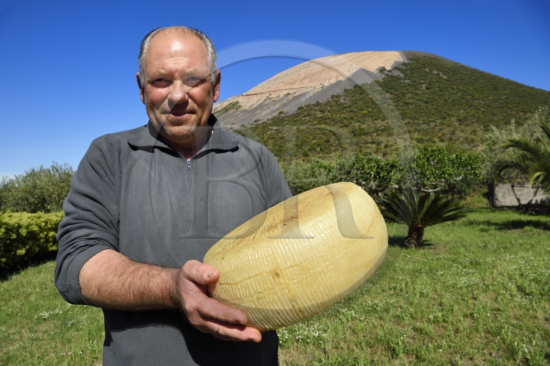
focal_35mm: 24
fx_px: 366
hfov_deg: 73.8
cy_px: 183
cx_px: 275
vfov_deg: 53.1
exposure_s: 1/640
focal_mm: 24
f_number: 10
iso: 200
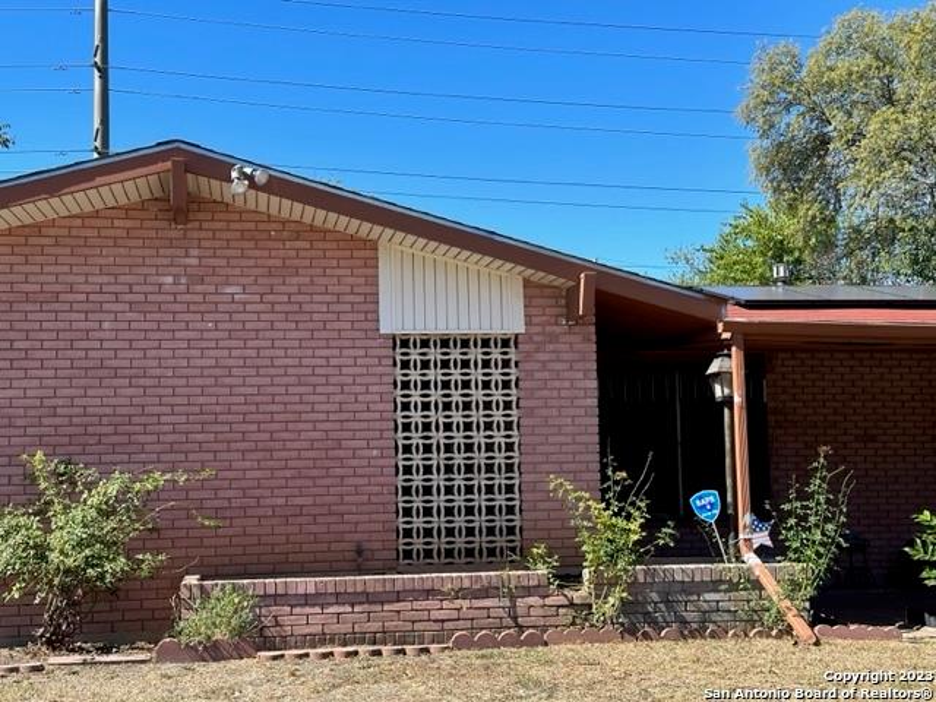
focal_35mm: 48
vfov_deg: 30.3
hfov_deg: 39.7
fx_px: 1298
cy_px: 351
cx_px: 468
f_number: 1.78
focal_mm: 6.86
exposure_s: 1/2028
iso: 64
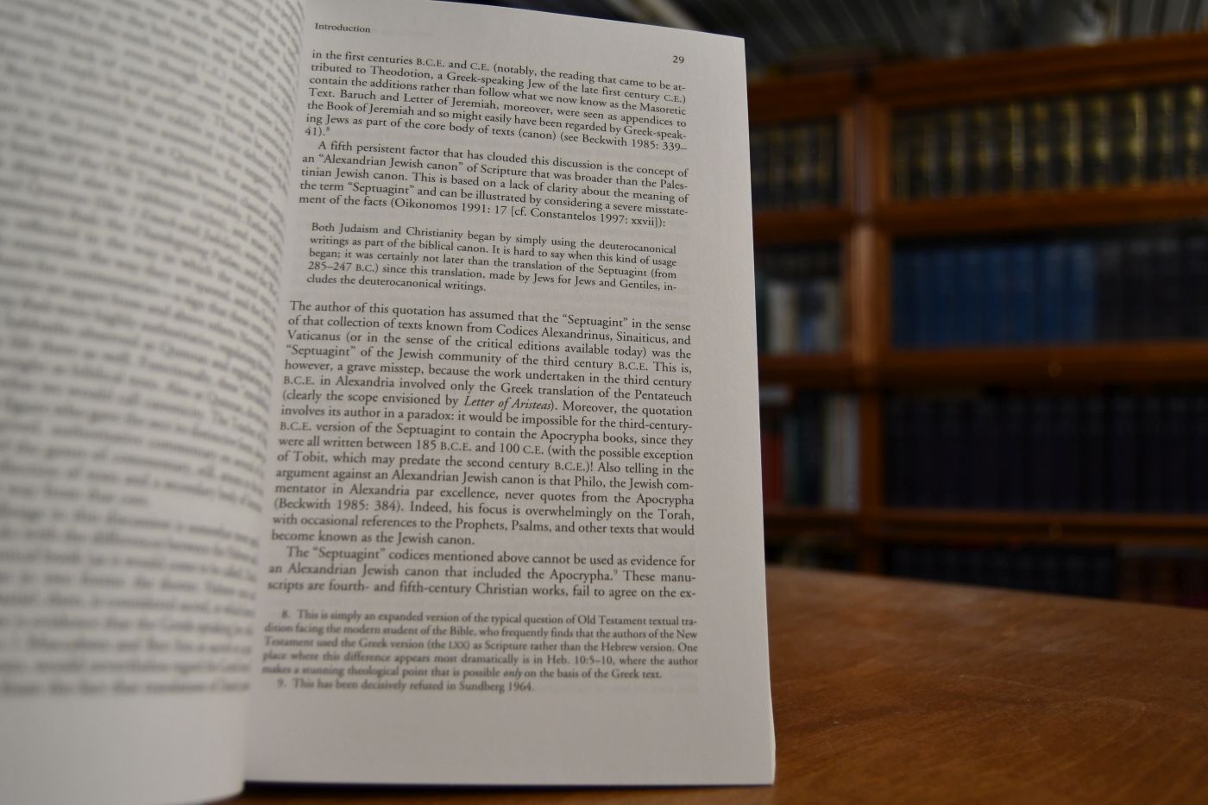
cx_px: 604
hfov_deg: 57.2
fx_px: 1107
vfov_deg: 40.0
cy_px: 402
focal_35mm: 33
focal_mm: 22
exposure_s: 1/200
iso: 800
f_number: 3.5
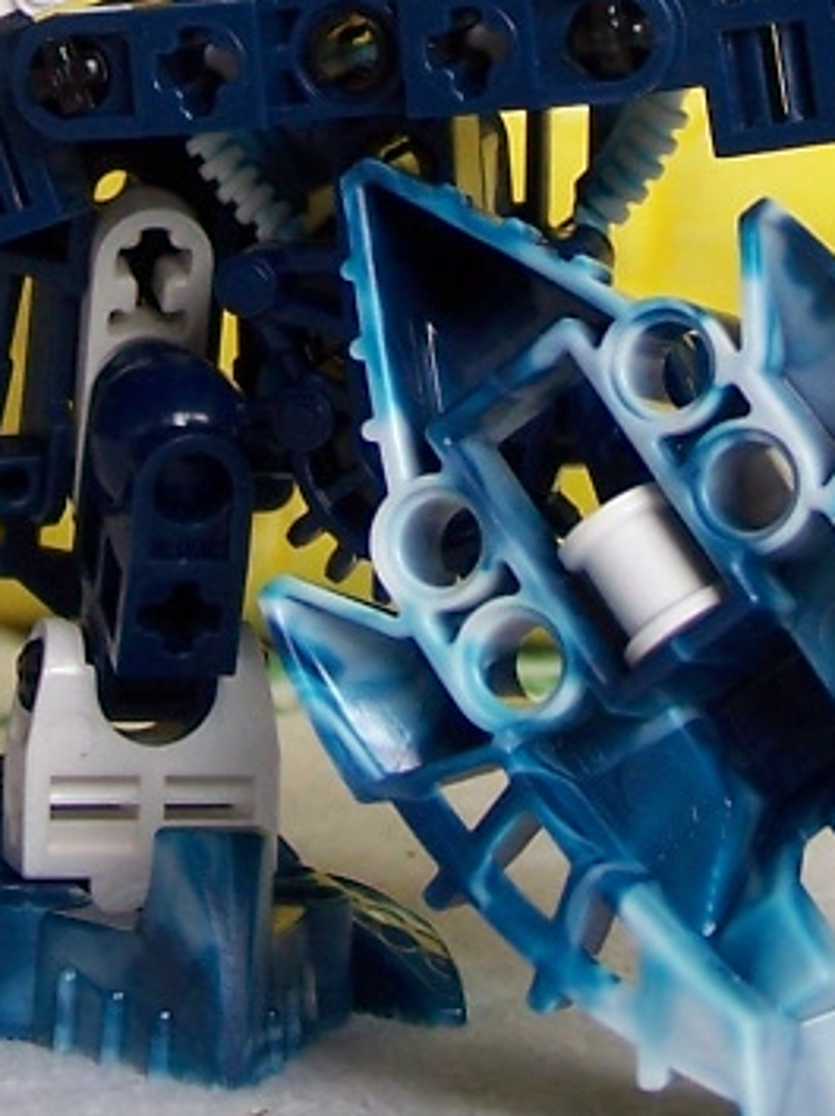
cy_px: -296
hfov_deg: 8.6
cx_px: 485
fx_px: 5571
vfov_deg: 11.2
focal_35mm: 173
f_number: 3.2
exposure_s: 1/125
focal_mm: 8.5
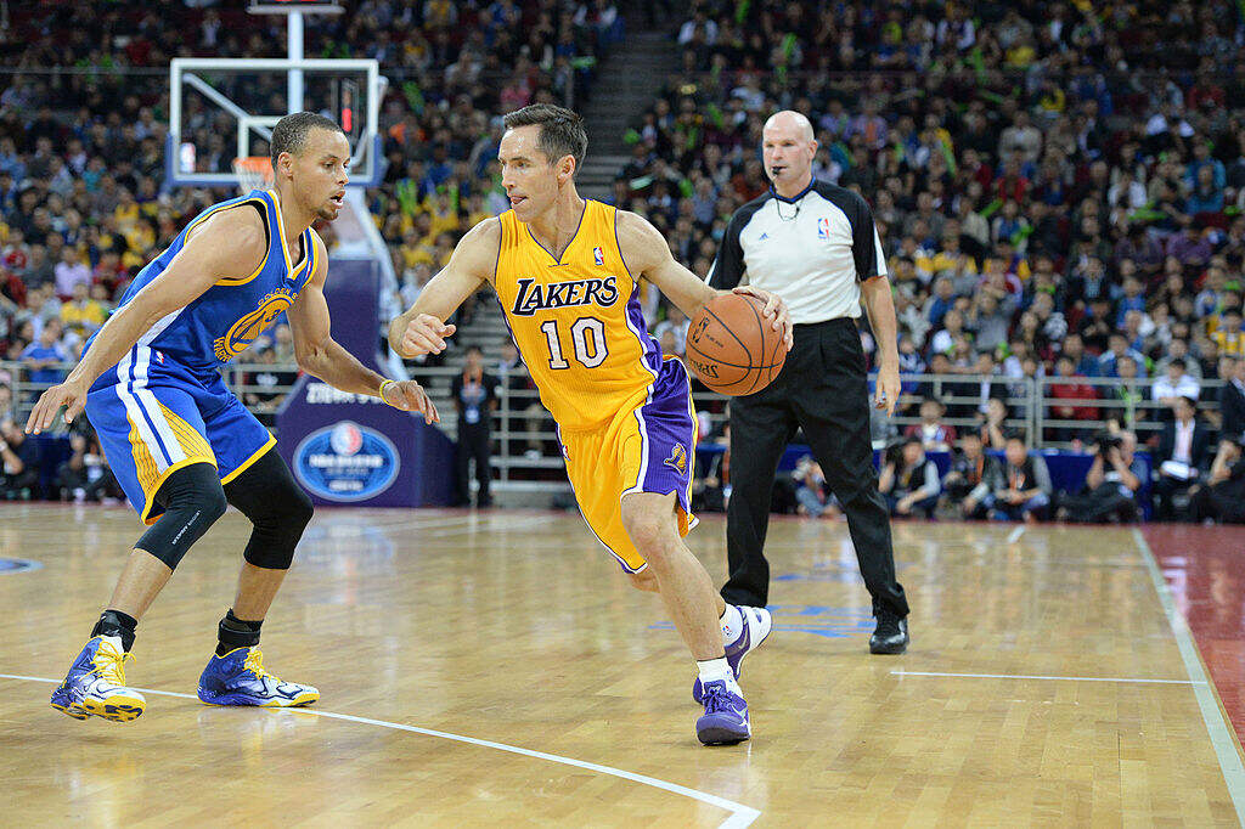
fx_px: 3457
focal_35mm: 100
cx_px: 622
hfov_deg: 20.4
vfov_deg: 13.7
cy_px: 414
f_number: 4
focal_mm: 100
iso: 5000
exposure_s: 1/1000
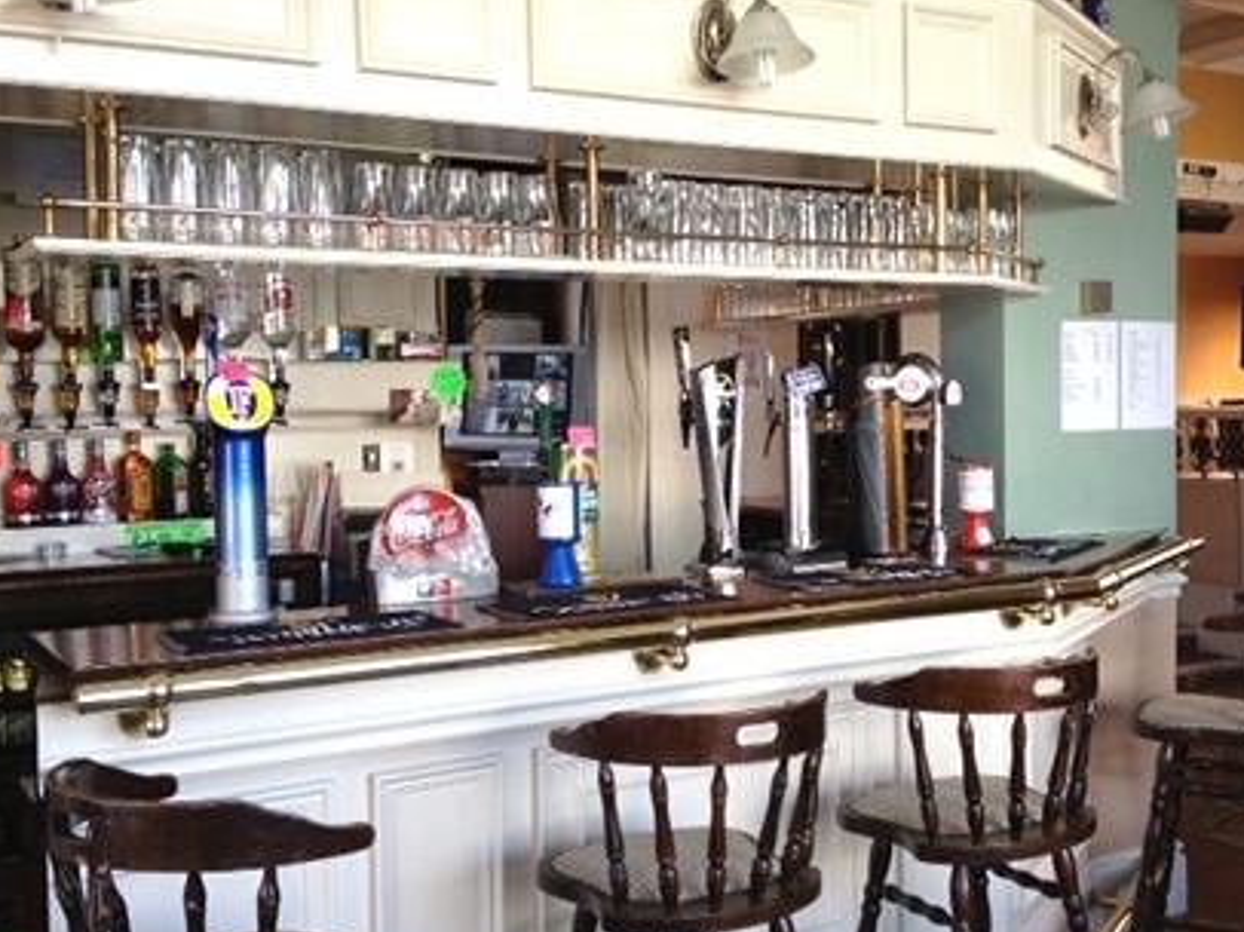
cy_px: 454
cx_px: 706
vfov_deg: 31.5
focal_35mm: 46
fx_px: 1652
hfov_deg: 41.2
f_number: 2.4
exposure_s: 1/40
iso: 80
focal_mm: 4.28
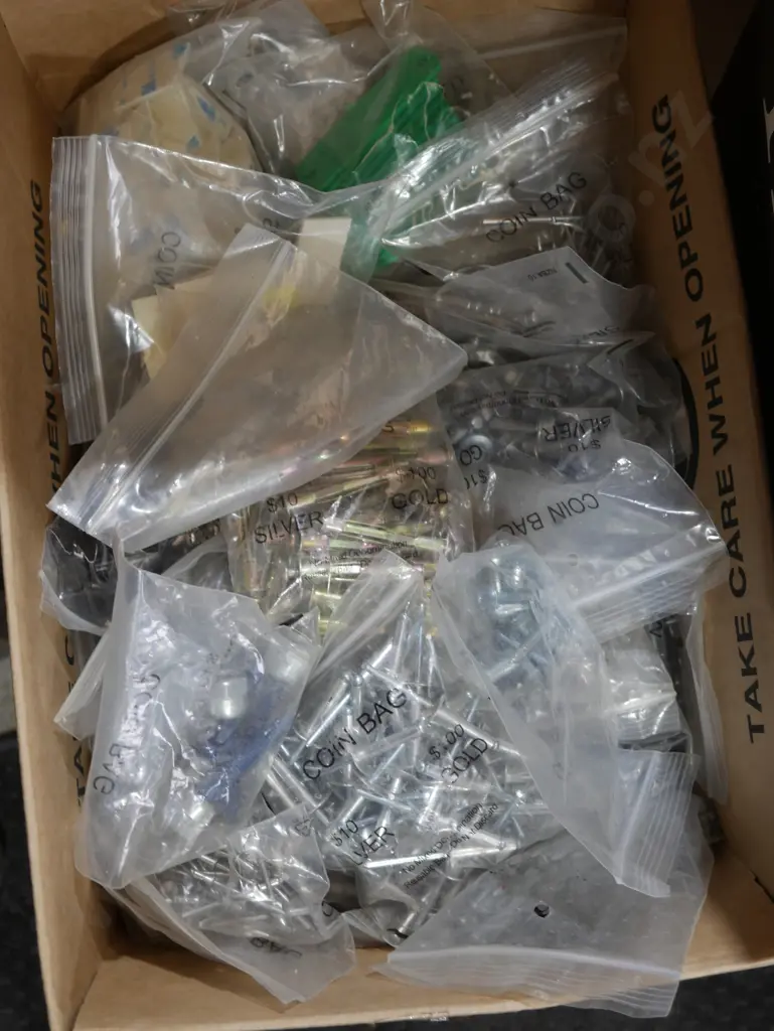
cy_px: 516
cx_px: 387
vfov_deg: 38.2
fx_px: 1489
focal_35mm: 50
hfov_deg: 29.1
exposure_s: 1/60
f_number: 5.3
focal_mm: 25
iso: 500
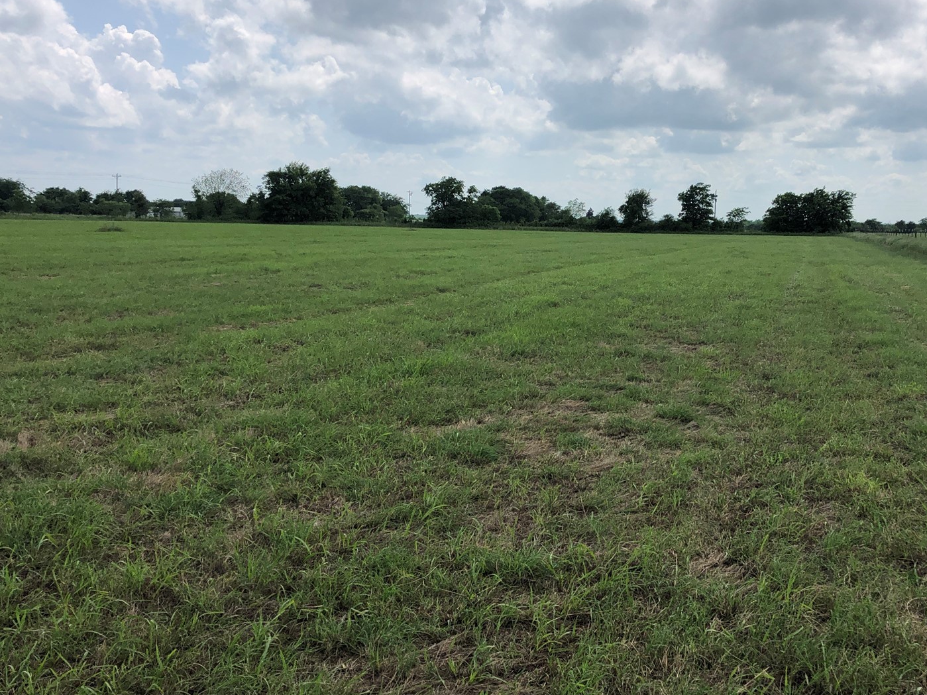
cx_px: 583
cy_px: 369
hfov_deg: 45.4
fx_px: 1098
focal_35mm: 41
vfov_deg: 35.1
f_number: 1.8
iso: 20
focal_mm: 4
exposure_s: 1/3040
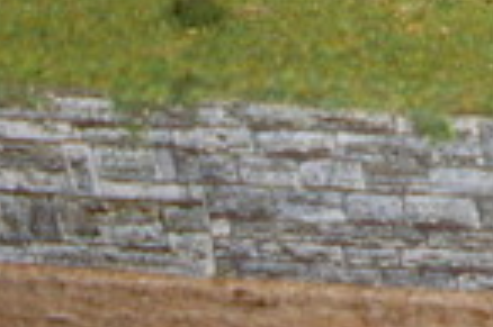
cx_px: 733
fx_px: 2366
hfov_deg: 11.4
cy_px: -472
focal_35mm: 173
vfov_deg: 7.4
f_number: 2.8
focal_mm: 6.3
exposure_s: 1/45
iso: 100
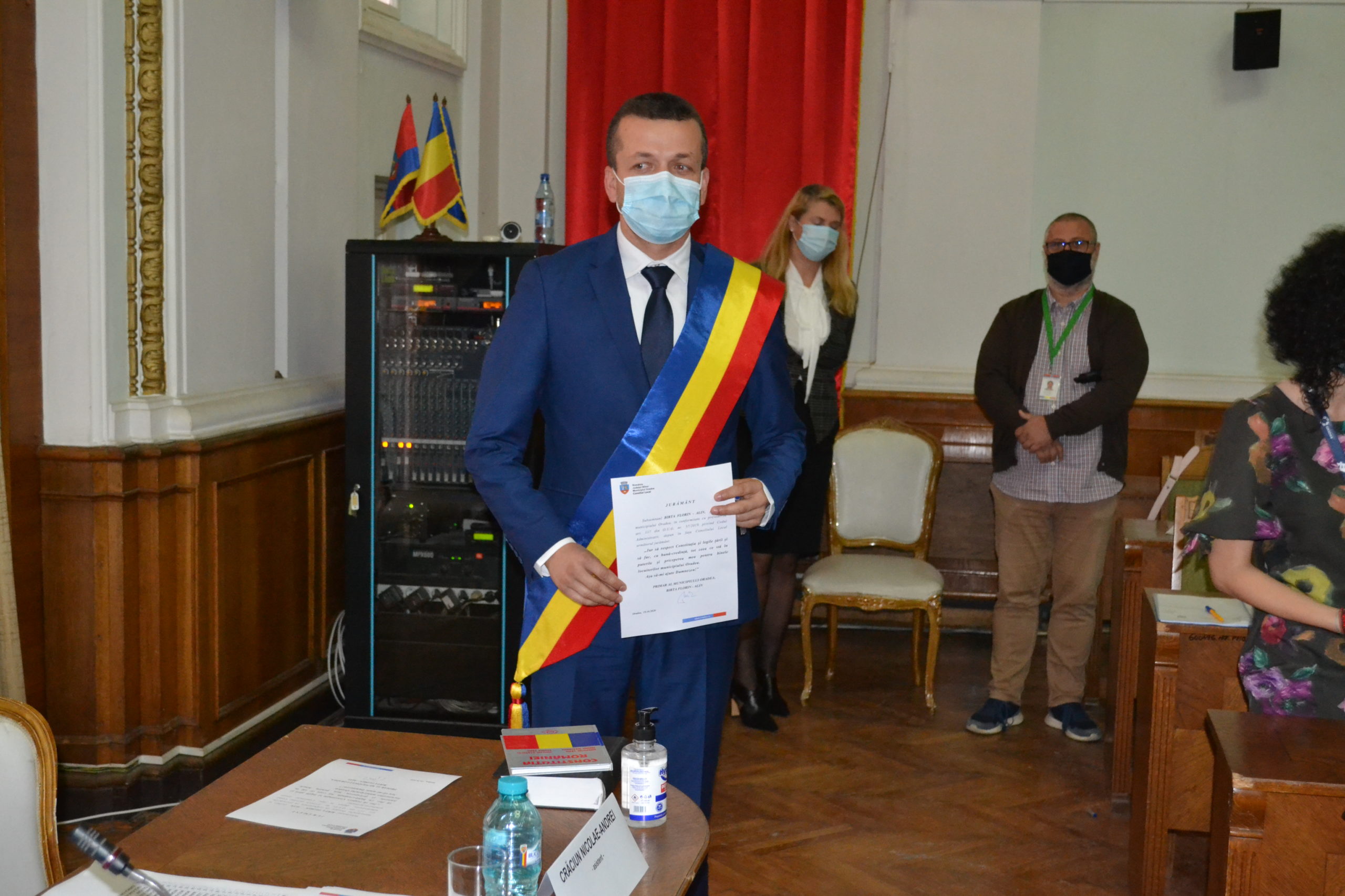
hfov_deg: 43.6
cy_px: 448
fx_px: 1681
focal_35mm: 45
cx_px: 672
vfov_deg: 29.9
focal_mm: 30
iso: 3200
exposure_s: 1/60
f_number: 4.5
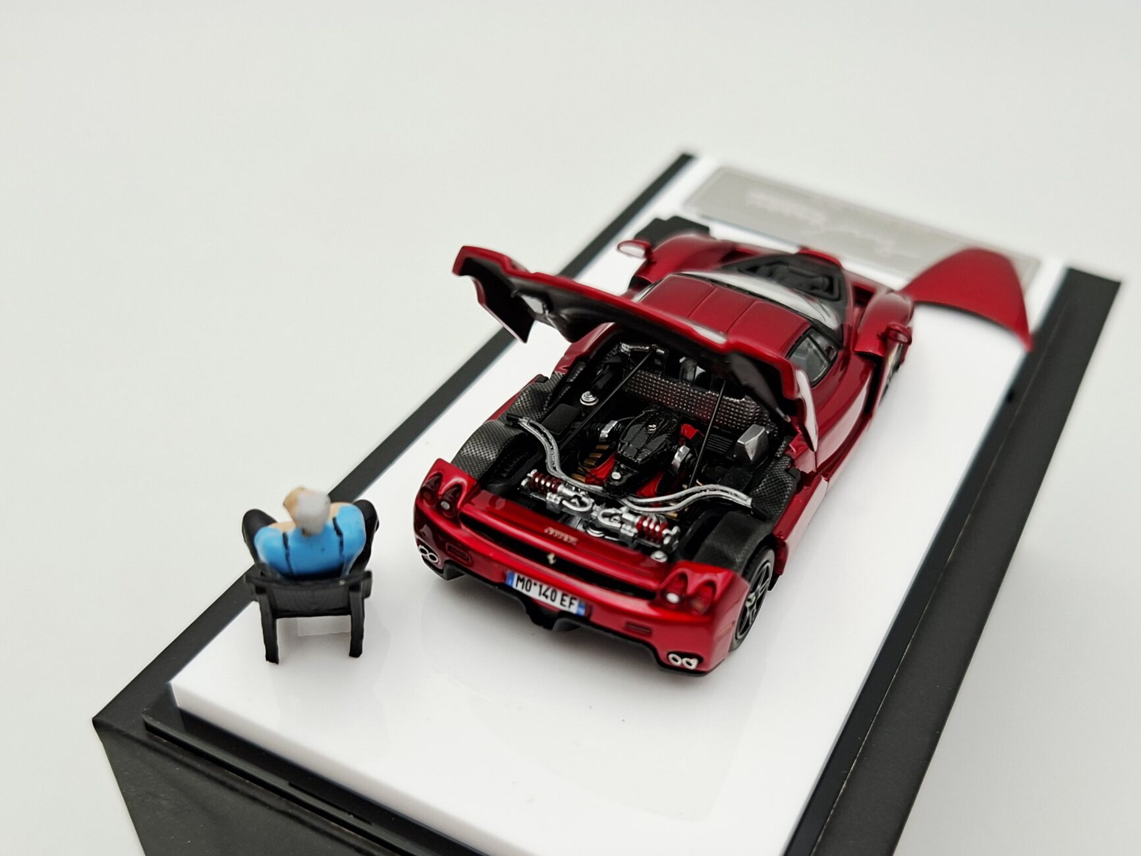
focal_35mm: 34
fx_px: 1121
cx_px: 611
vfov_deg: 41.1
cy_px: 592
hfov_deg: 53.9
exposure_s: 1/277
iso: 50
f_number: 1.8
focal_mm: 5.54
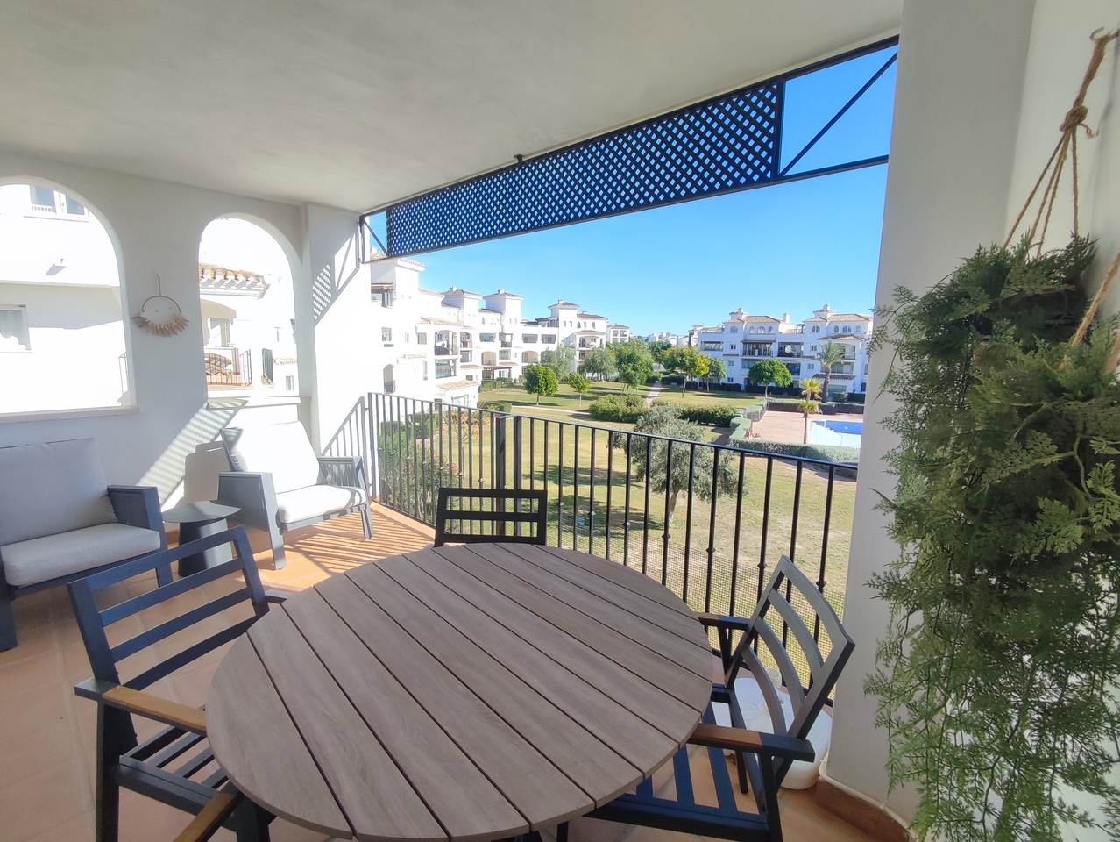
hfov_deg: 94.5
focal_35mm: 16
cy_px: 421
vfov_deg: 78.2
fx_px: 518
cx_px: 560
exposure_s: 1/873
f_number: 2.2
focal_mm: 1.65
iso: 50
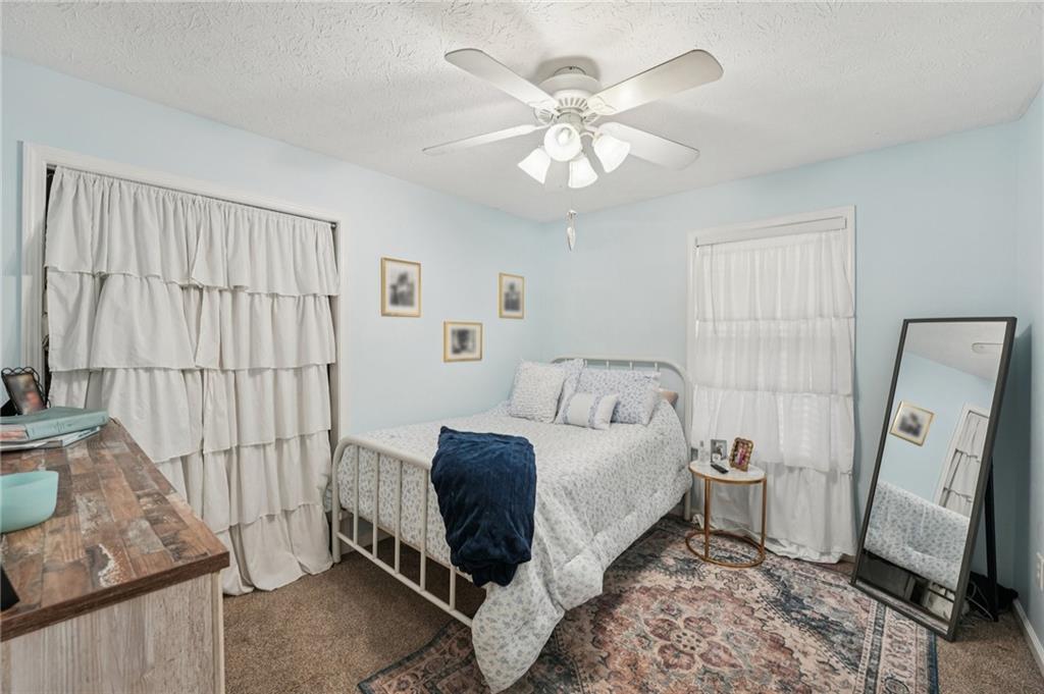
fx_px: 406
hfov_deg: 104.3
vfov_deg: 81.1
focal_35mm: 14
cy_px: 347
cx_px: 522
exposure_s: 1/13
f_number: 8
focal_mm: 14
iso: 320
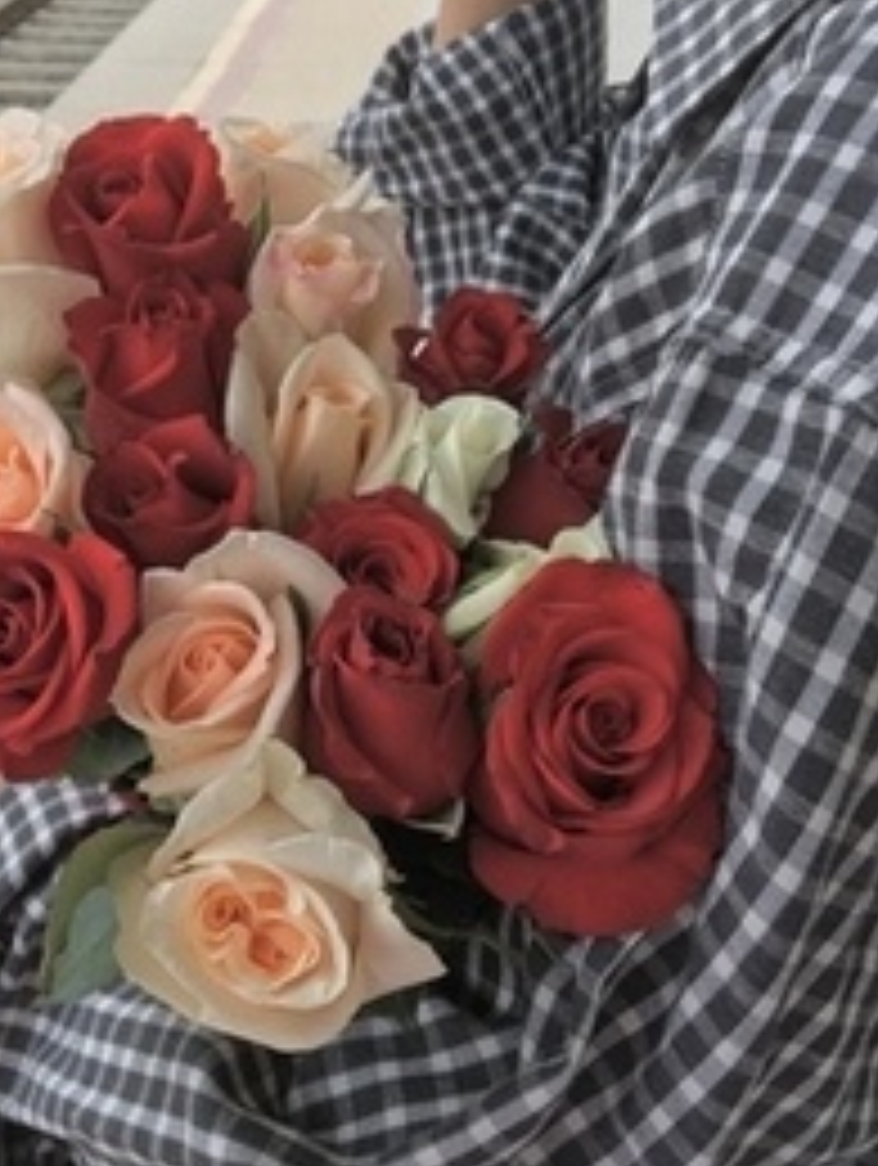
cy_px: 603
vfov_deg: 45.7
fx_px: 1383
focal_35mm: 41
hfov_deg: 34.8
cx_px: 268
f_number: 2.2
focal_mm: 4.15
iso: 25
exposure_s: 1/299
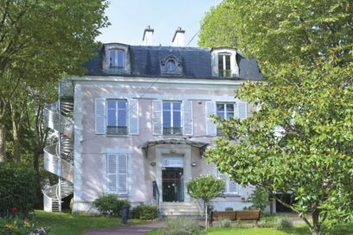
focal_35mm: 39
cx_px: 176
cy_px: 118
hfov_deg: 49.6
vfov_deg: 34.2
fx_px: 382
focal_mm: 39
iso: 100
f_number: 5
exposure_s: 1/160
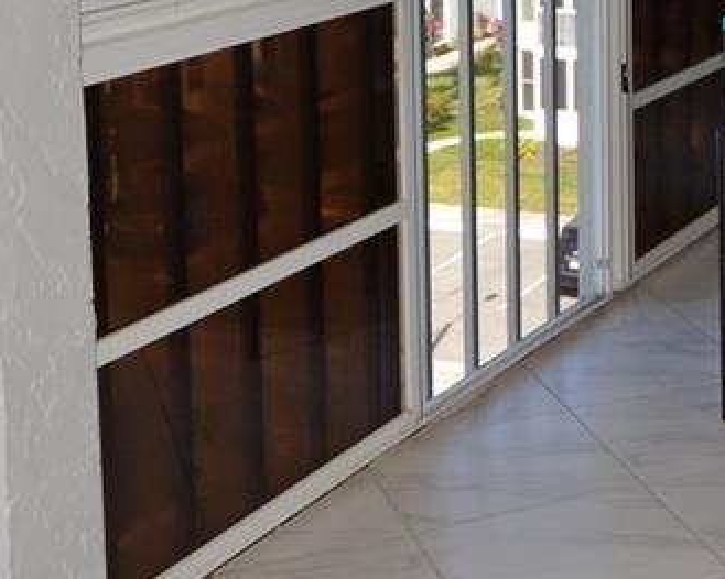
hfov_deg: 21.7
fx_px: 1759
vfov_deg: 18.1
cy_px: -45
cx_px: 859
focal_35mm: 82
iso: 125
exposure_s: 1/125
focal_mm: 12
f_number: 5.6
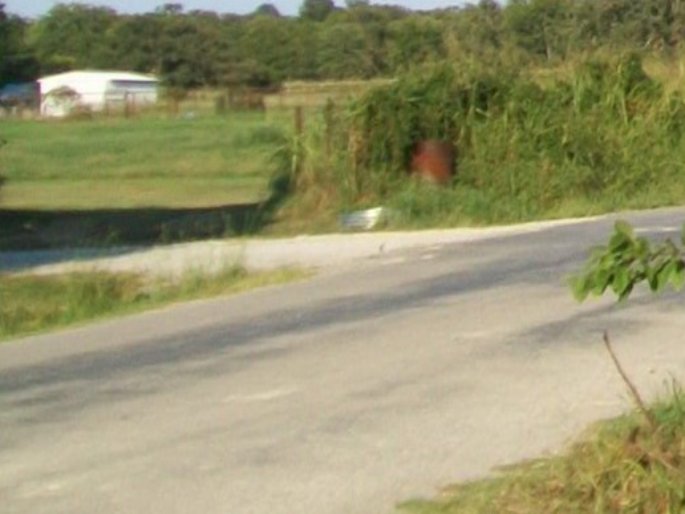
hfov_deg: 13.1
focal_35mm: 134
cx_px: 1270
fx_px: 2652
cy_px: -191
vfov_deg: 10.8
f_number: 2.7
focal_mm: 6
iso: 64
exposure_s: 1/640
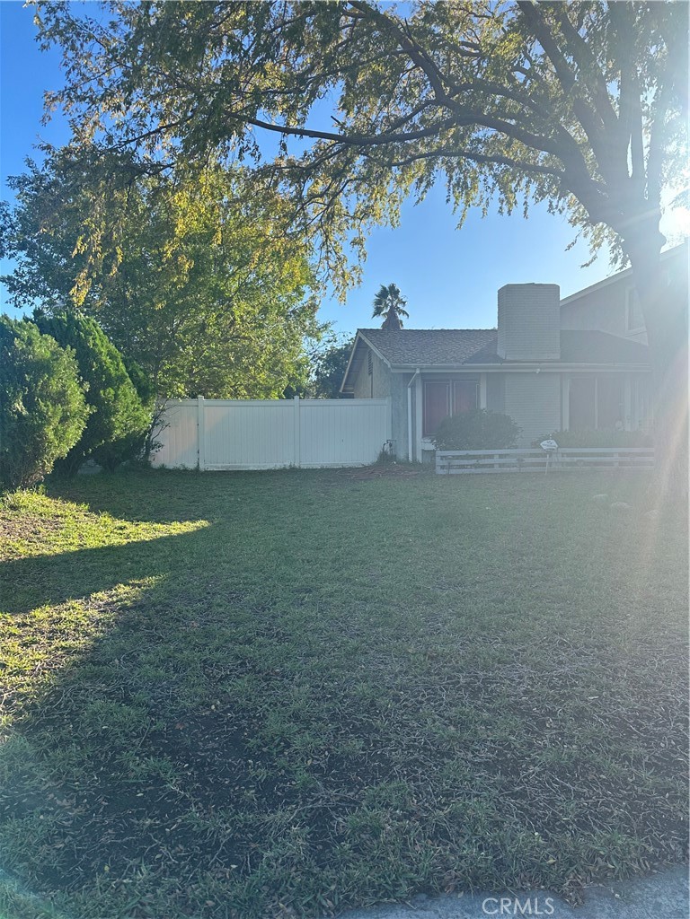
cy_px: 460
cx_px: 345
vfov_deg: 71.6
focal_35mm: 24
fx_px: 638
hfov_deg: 56.8
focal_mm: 6.86
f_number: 1.78
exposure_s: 1/1453
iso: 80
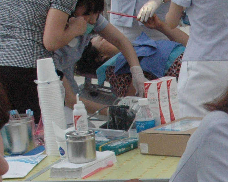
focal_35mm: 143
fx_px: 965
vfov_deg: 10.6
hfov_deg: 13.0
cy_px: 211
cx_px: 296
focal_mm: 24
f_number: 11
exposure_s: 1/500
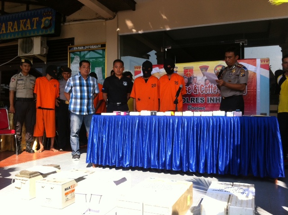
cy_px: 108
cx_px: 144
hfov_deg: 52.7
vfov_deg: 40.6
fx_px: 291
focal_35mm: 35
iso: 80
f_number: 2.8
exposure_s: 1/402
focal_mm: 3.85
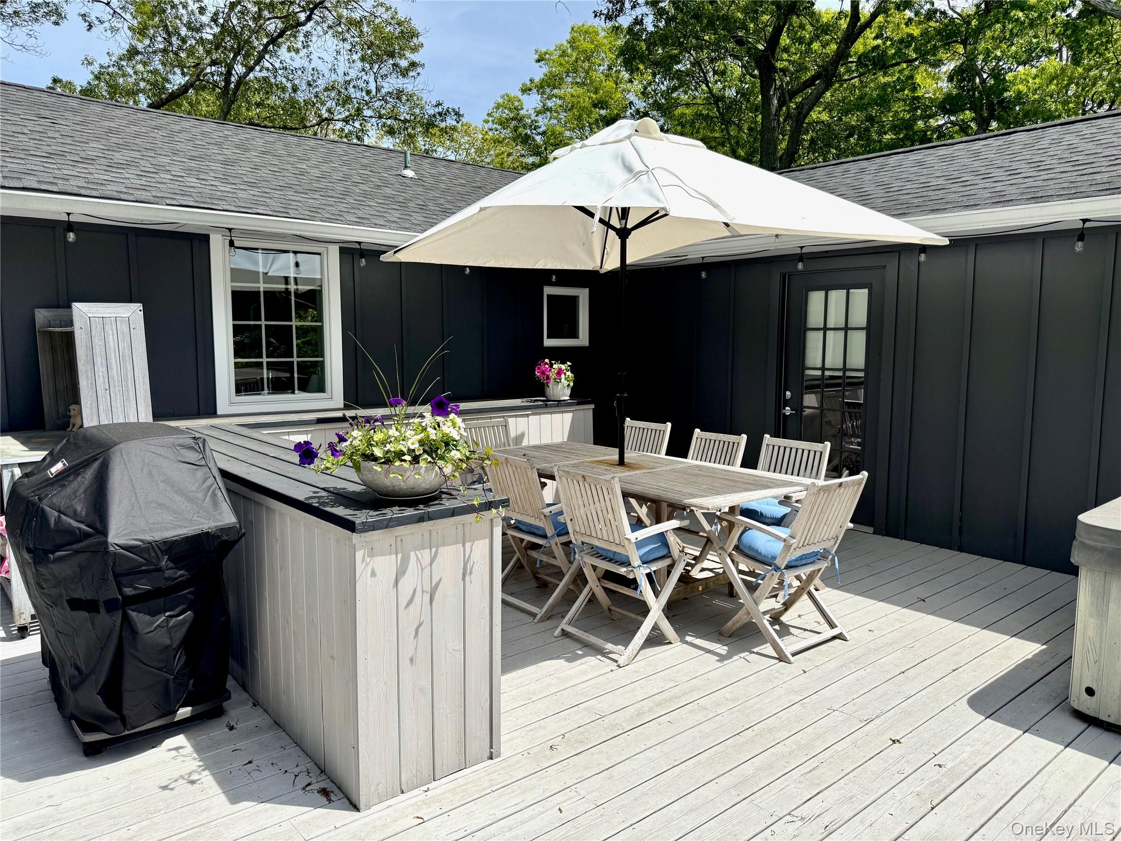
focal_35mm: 24
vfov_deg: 56.8
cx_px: 560
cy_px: 420
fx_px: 777
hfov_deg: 71.6
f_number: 1.78
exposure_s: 1/4950
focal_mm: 6.76
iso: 80
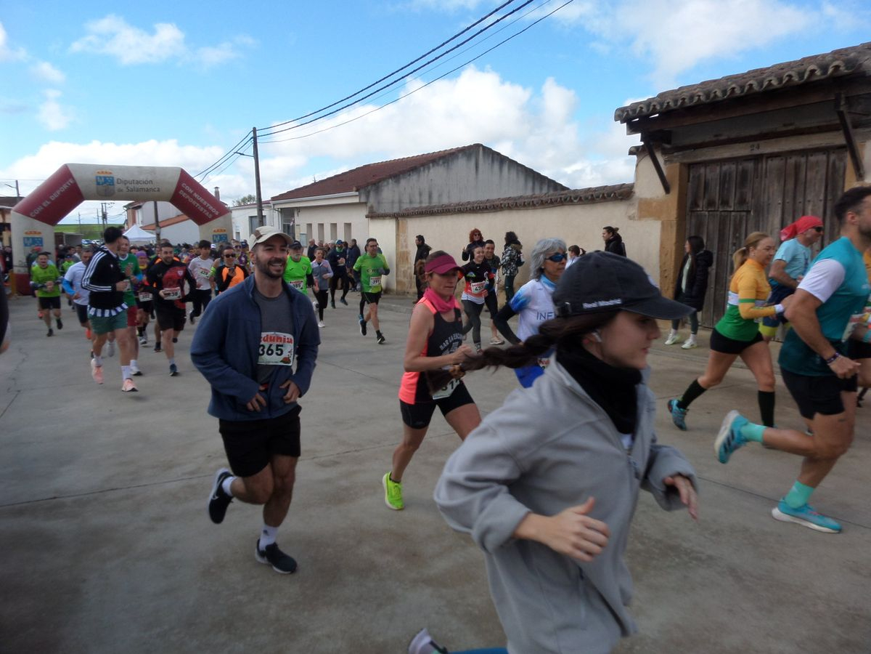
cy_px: 327
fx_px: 604
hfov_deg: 71.6
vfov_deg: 56.8
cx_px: 436
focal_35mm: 24
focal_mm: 4
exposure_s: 1/500
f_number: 3.6
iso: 80
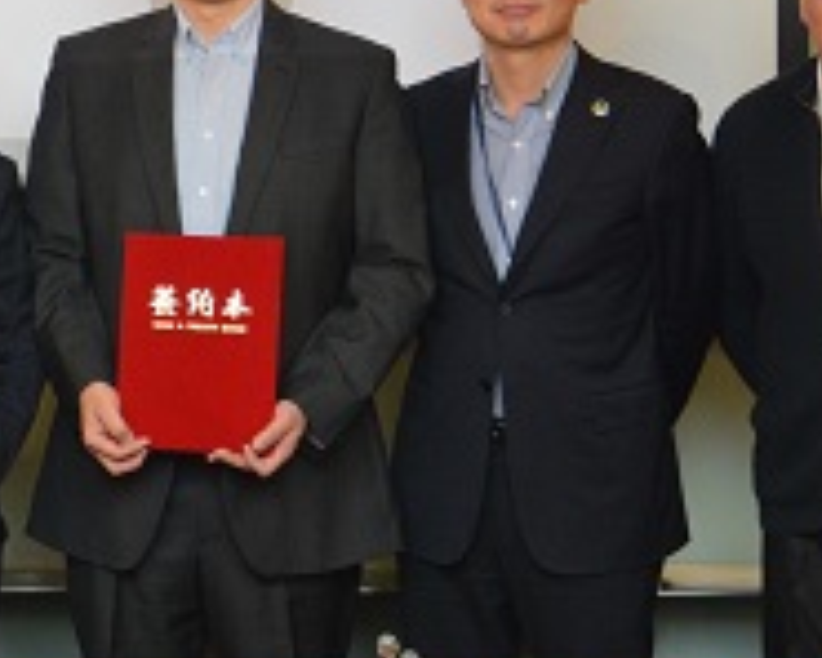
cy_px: 107
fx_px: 3698
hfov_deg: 12.6
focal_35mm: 152
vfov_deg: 10.1
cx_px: 44
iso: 800
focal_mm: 40
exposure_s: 1/15
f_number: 4.5
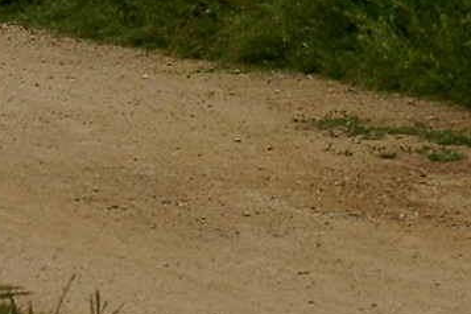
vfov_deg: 1.7
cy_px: -716
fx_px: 10531
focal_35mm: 805
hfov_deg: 2.6
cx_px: 726
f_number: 10
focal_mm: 80
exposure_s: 1/250
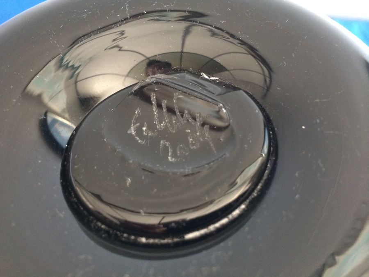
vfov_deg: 46.8
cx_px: 184
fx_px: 320
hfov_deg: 60.0
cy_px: 138
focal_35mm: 30
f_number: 2.2
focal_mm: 4.12
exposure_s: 1/17
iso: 320
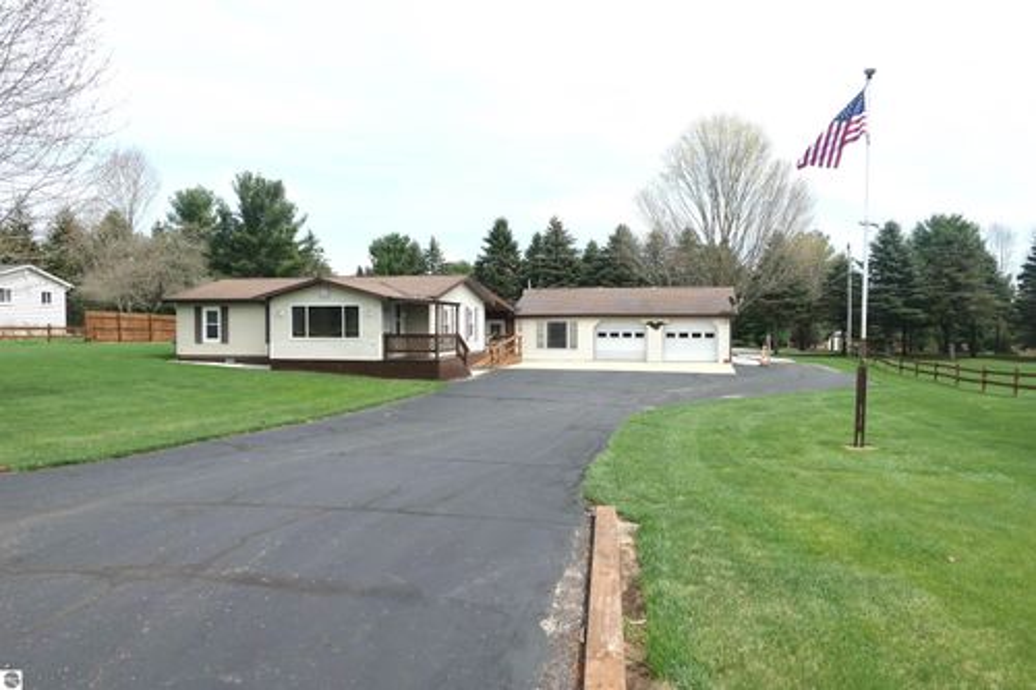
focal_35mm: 24
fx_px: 690
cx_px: 518
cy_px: 345
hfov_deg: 73.8
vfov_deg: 53.1
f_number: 3.2
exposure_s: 1/1600
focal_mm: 8.8
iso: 125
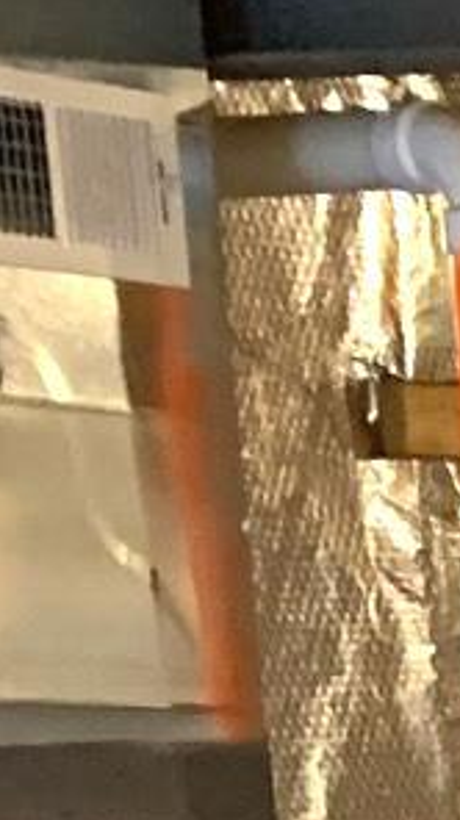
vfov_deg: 10.3
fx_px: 4260
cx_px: 2788
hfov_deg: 4.5
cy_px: 1540
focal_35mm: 196
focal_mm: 4.25
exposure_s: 1/40
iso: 250
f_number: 1.8
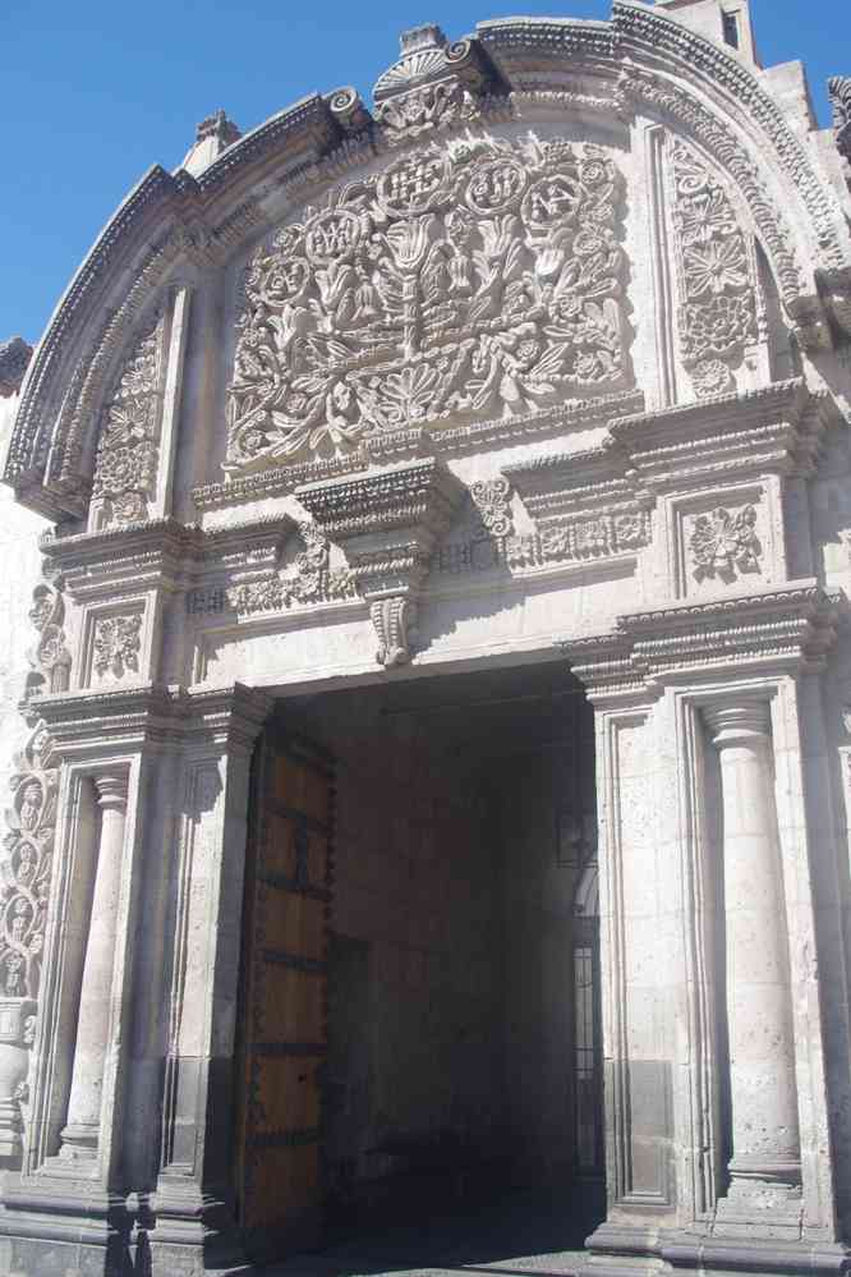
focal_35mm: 34
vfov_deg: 55.1
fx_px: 1223
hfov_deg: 38.4
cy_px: 638
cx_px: 426
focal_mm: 23
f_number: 11
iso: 200
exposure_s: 1/60
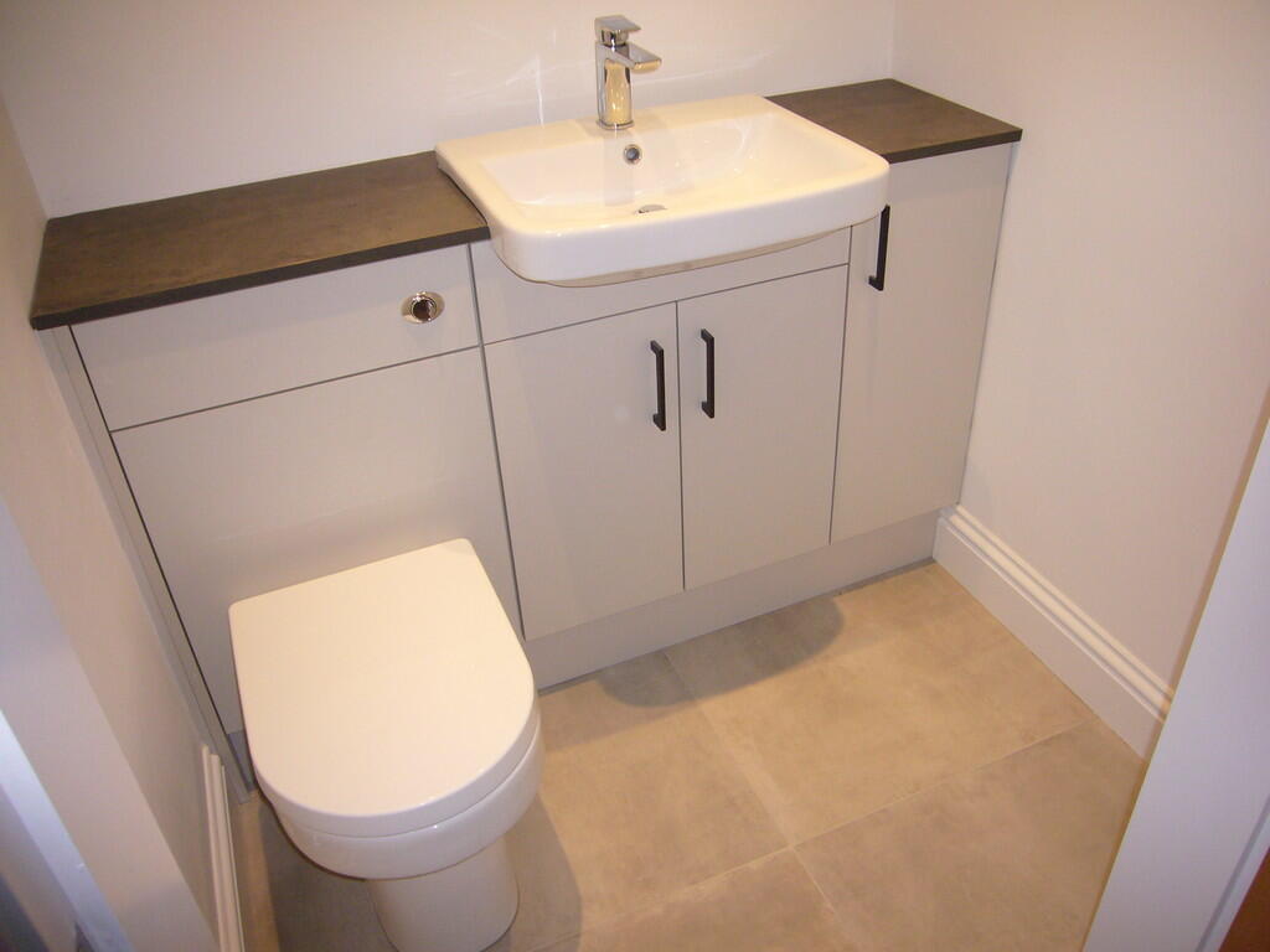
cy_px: 476
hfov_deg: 63.4
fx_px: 1027
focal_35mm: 28
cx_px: 635
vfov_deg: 49.7
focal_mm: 4.6
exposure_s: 1/30
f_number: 2.8
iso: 125
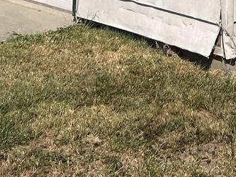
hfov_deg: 17.1
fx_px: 770
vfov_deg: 11.7
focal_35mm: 113
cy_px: -176
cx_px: 221
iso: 50
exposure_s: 1/8000
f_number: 1.5
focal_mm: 5.7
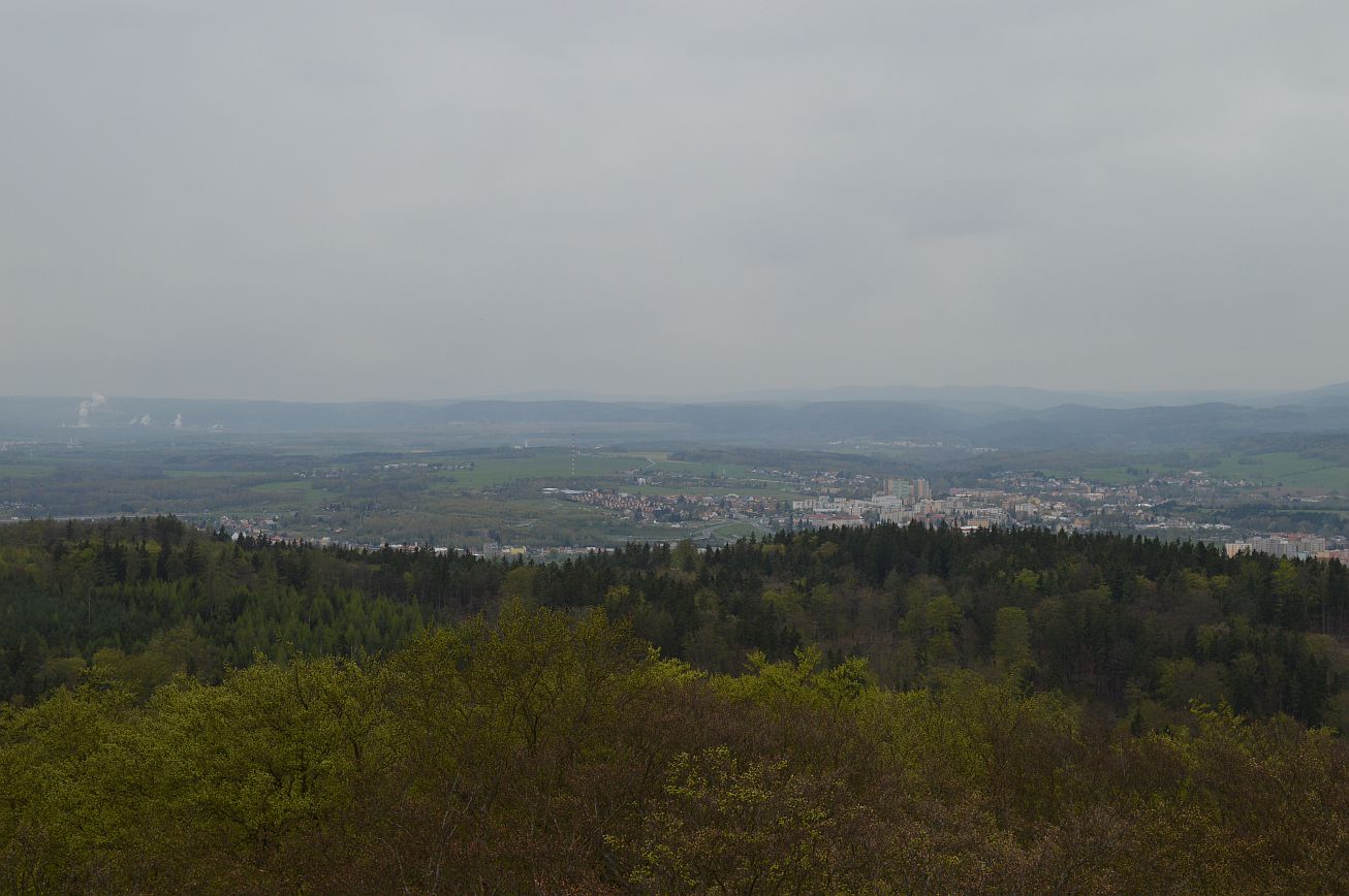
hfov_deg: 41.2
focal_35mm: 48
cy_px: 448
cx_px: 674
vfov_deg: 28.0
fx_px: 1797
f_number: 10
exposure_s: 1/400
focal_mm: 32
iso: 200
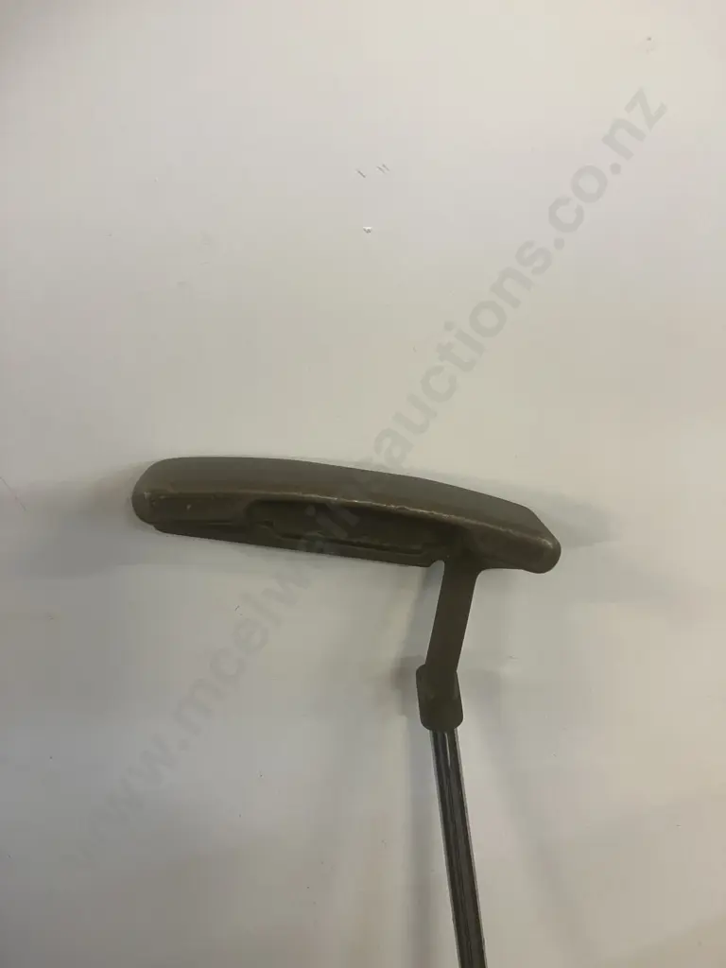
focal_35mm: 28
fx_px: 783
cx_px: 363
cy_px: 484
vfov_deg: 63.4
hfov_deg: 49.7
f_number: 1.8
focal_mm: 3.99
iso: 125
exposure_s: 1/50
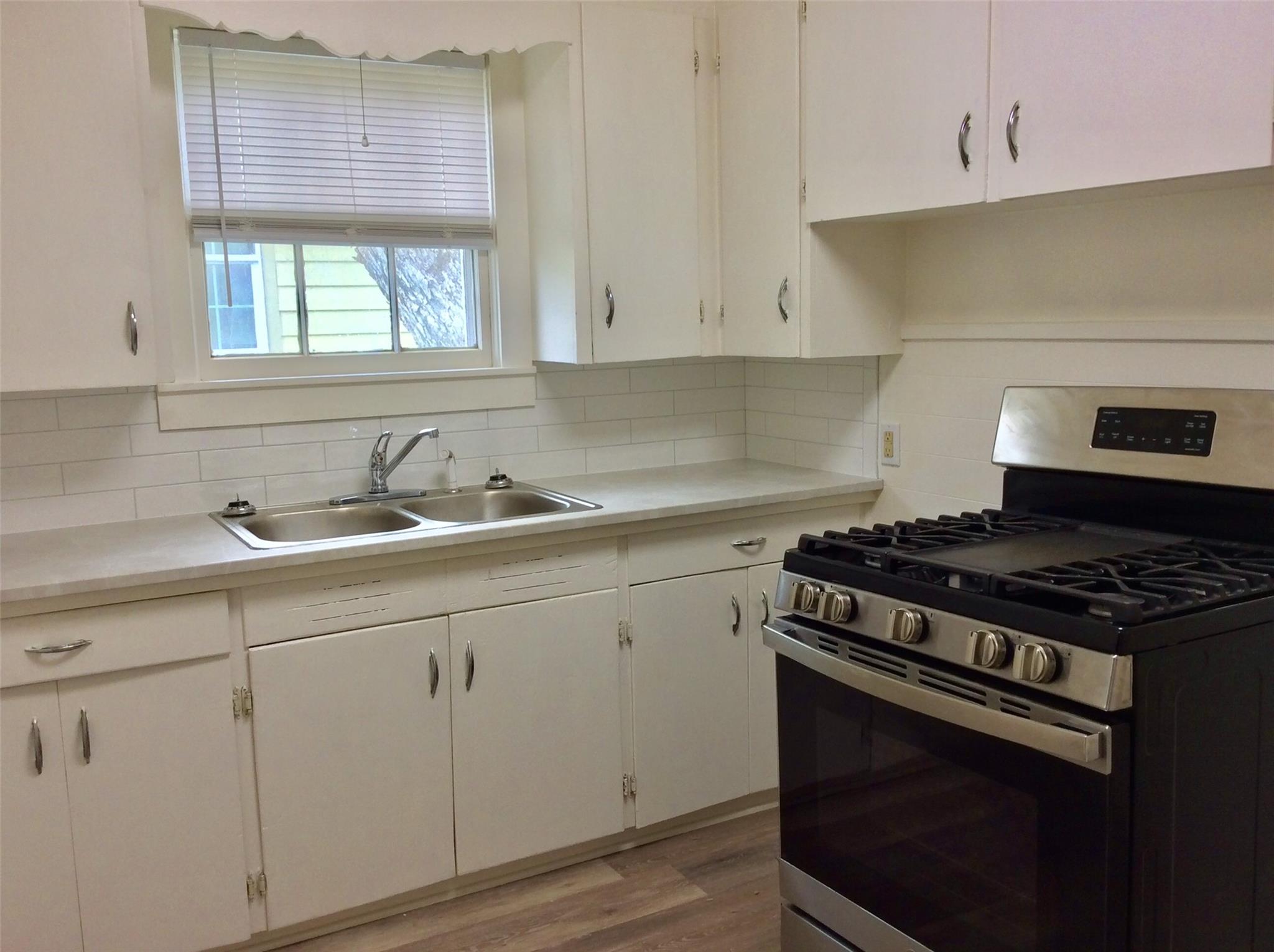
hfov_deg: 56.9
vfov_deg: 44.0
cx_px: 637
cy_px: 476
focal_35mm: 32
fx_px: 1176
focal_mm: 3.3
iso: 40
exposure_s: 1/40
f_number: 2.4
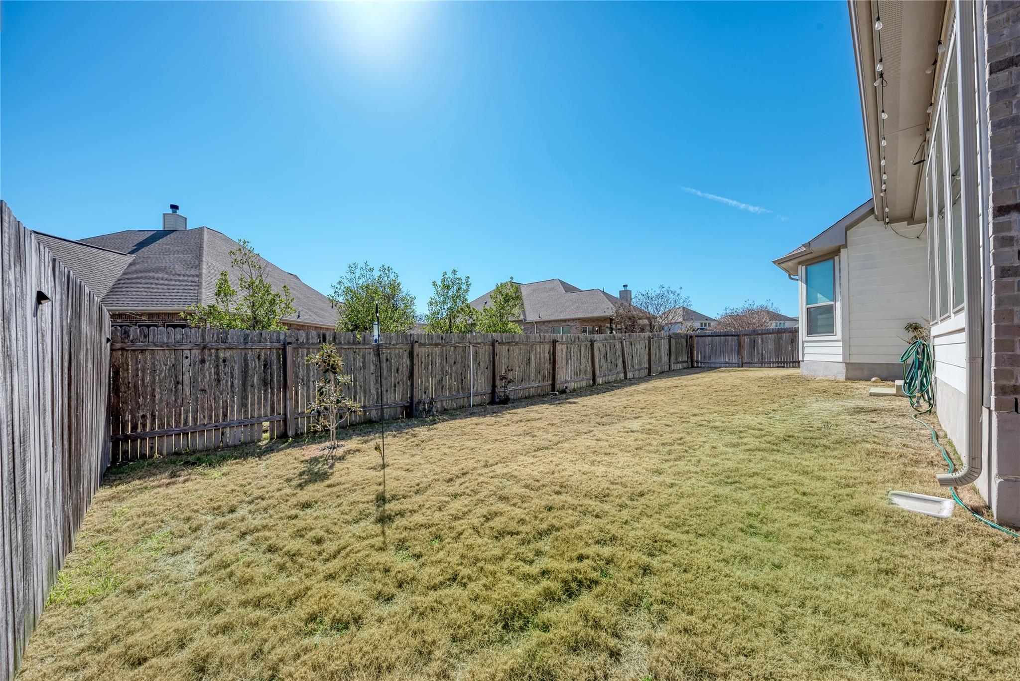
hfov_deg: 108.3
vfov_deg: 85.4
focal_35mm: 13
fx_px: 368
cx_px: 510
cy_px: 340
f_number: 8
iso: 200
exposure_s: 1/800
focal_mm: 13
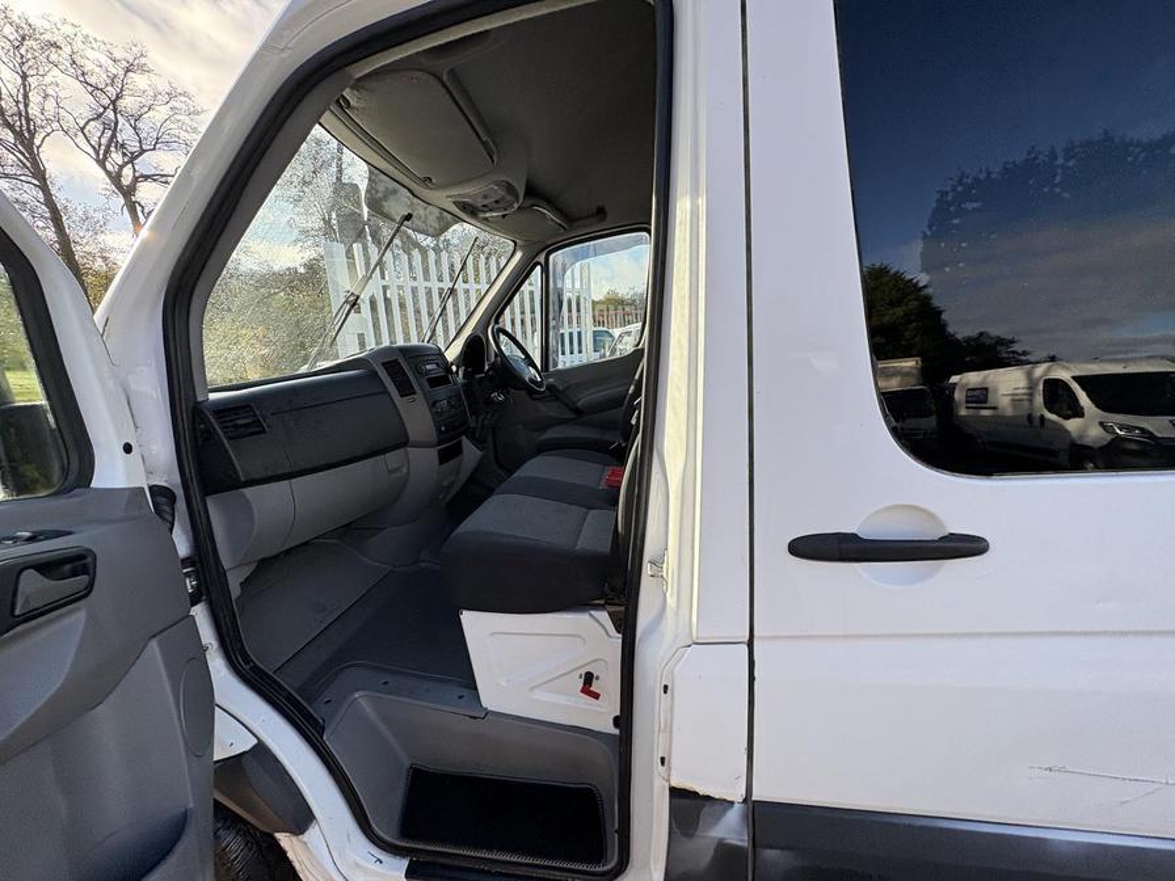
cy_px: 440
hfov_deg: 102.1
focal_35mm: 14
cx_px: 588
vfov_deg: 85.7
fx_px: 475
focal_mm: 2.22
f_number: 2.2
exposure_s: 1/405
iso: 40
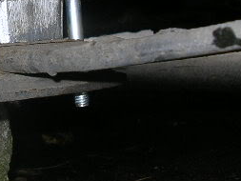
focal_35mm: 96
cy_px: 12
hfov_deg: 19.9
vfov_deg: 15.2
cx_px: 4
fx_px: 669
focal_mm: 5.8
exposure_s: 1/60
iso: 50
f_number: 2.9
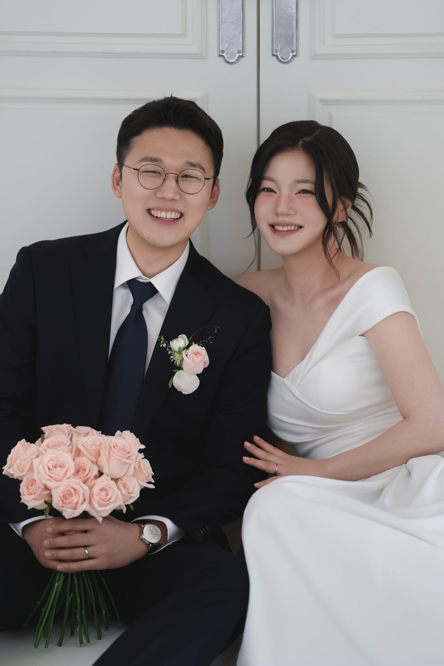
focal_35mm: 144
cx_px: 222
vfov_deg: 14.3
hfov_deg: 9.5
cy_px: 333
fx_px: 2664
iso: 100
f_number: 2.5
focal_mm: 144
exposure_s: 1/250
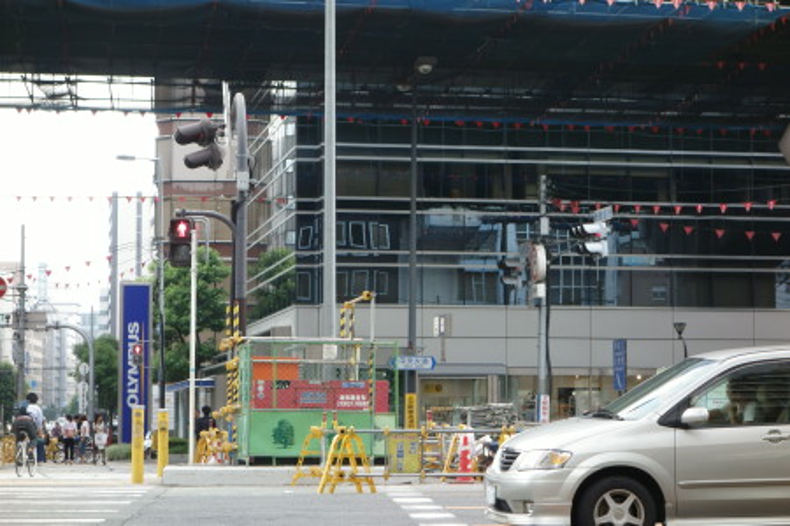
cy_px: 263
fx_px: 2194
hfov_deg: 20.4
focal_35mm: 100
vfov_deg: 13.7
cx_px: 395
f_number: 8
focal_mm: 37.1
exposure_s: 1/125
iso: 640
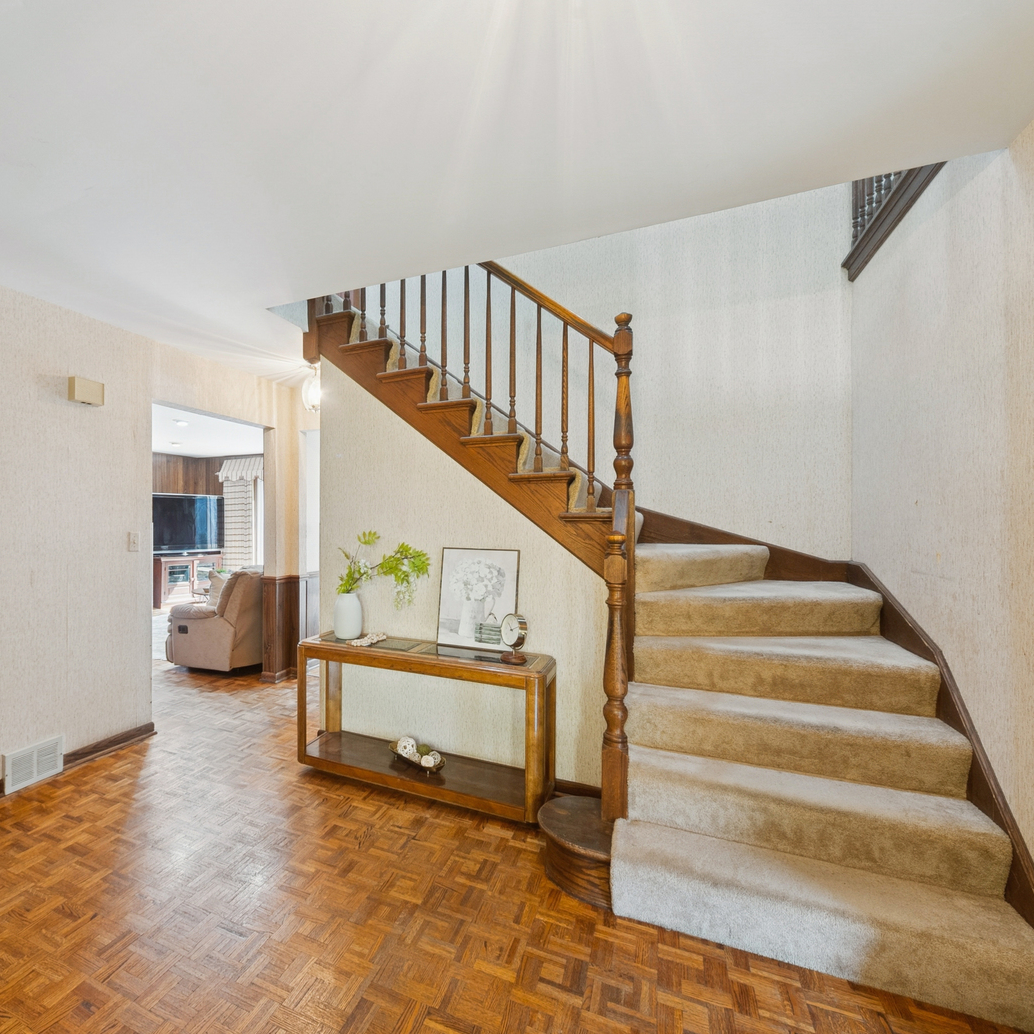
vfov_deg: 87.4
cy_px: 538
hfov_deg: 84.8
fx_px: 541
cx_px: 358
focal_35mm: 16
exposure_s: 1/13
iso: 400
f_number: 8
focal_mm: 12
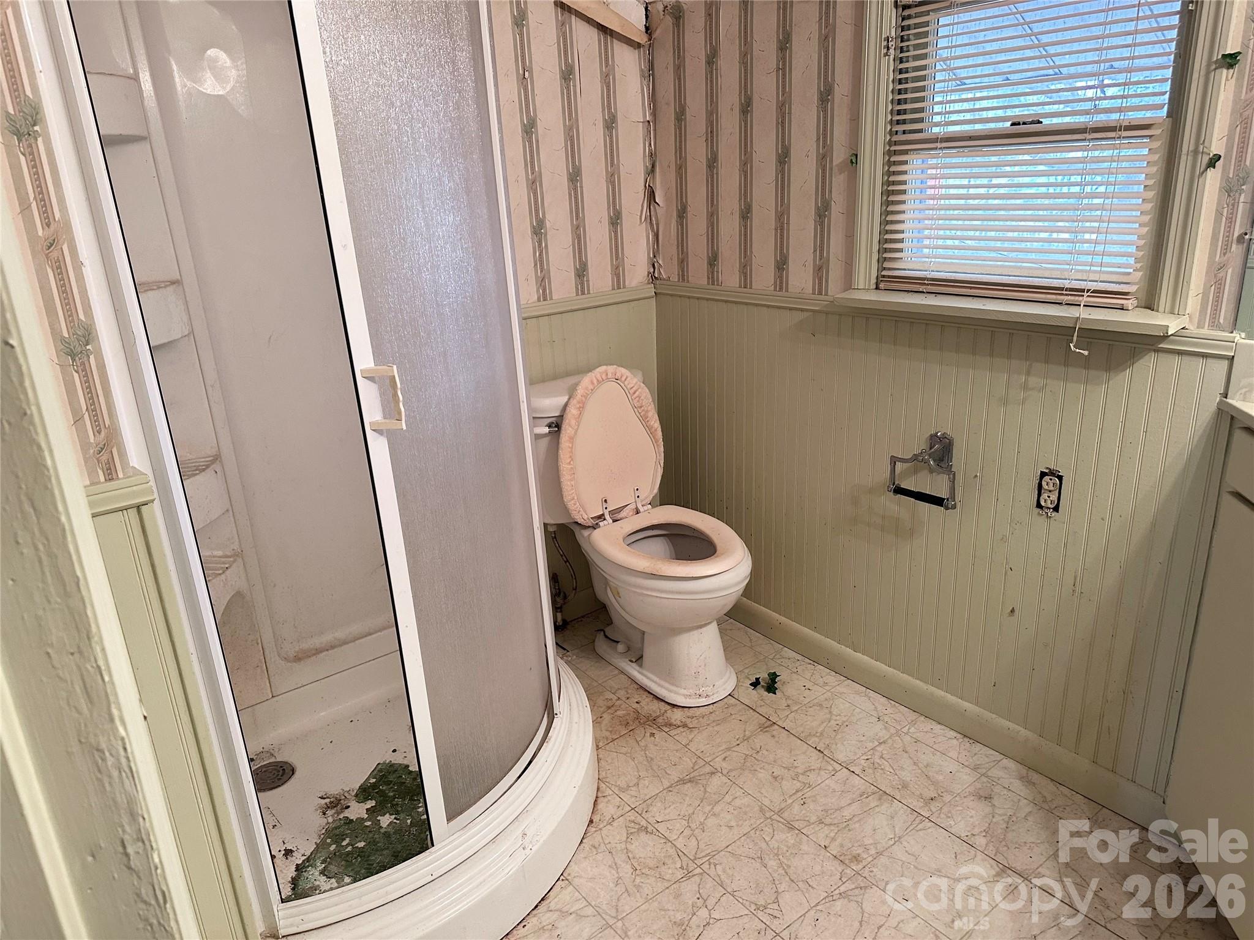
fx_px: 869
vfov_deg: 56.8
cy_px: 470
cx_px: 627
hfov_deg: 71.6
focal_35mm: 24
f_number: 1.78
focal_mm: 6.86
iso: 400
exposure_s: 1/60
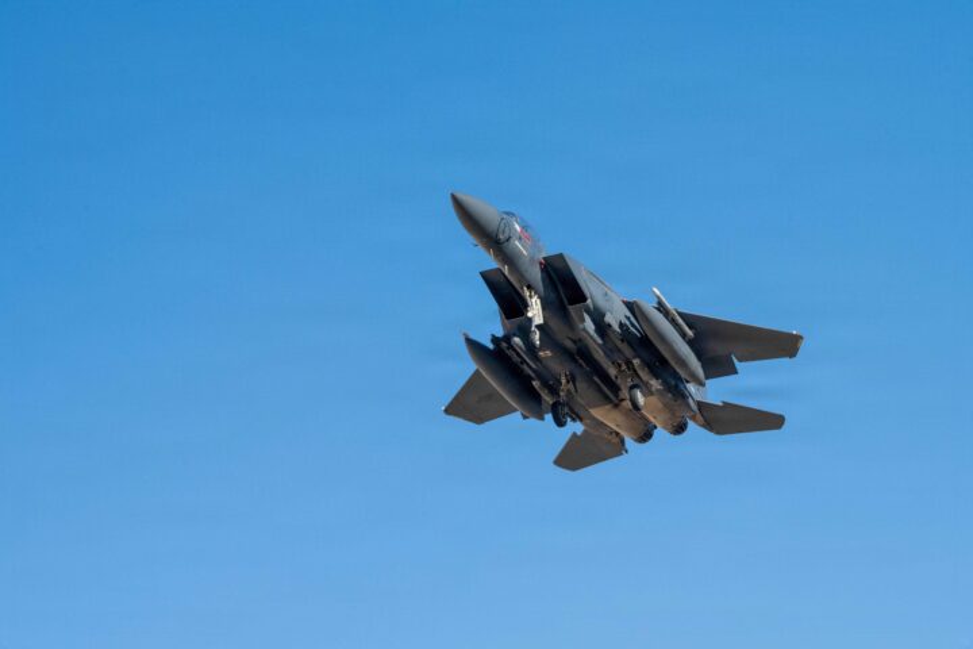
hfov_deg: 16.8
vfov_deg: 11.2
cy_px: 324
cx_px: 486
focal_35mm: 122
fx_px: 3297
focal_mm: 122
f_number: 10
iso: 2000
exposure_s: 1/1000
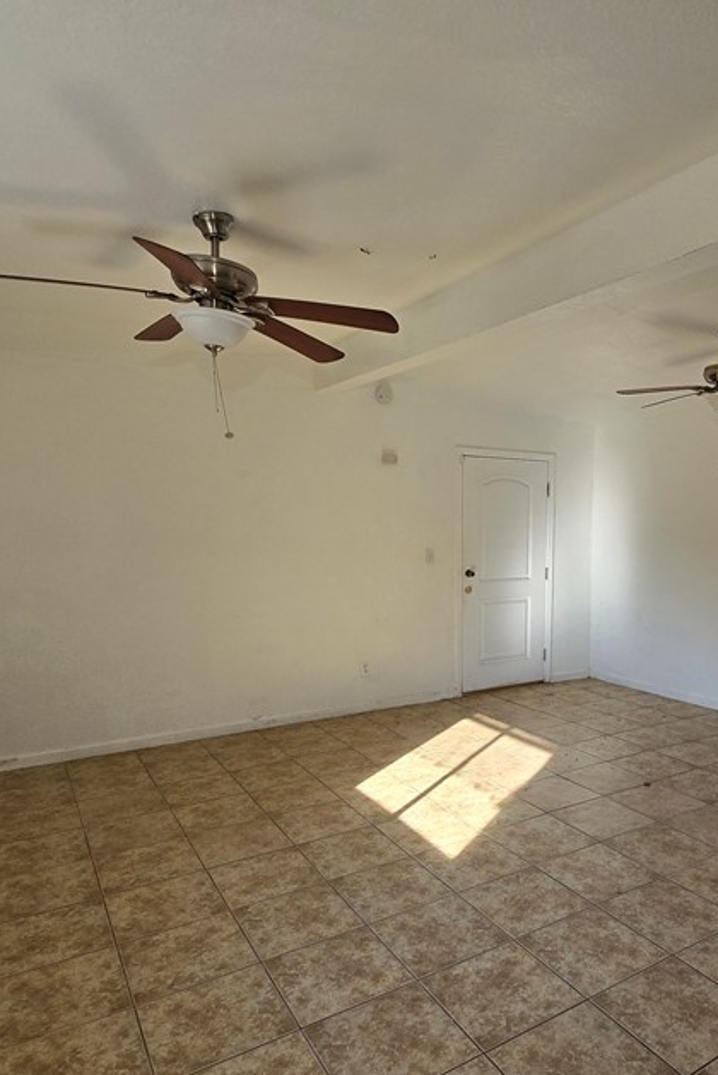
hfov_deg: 55.8
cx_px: 491
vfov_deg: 78.0
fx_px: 657
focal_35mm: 22
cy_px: 624
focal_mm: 2.2
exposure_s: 1/247
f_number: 2.2
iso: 50
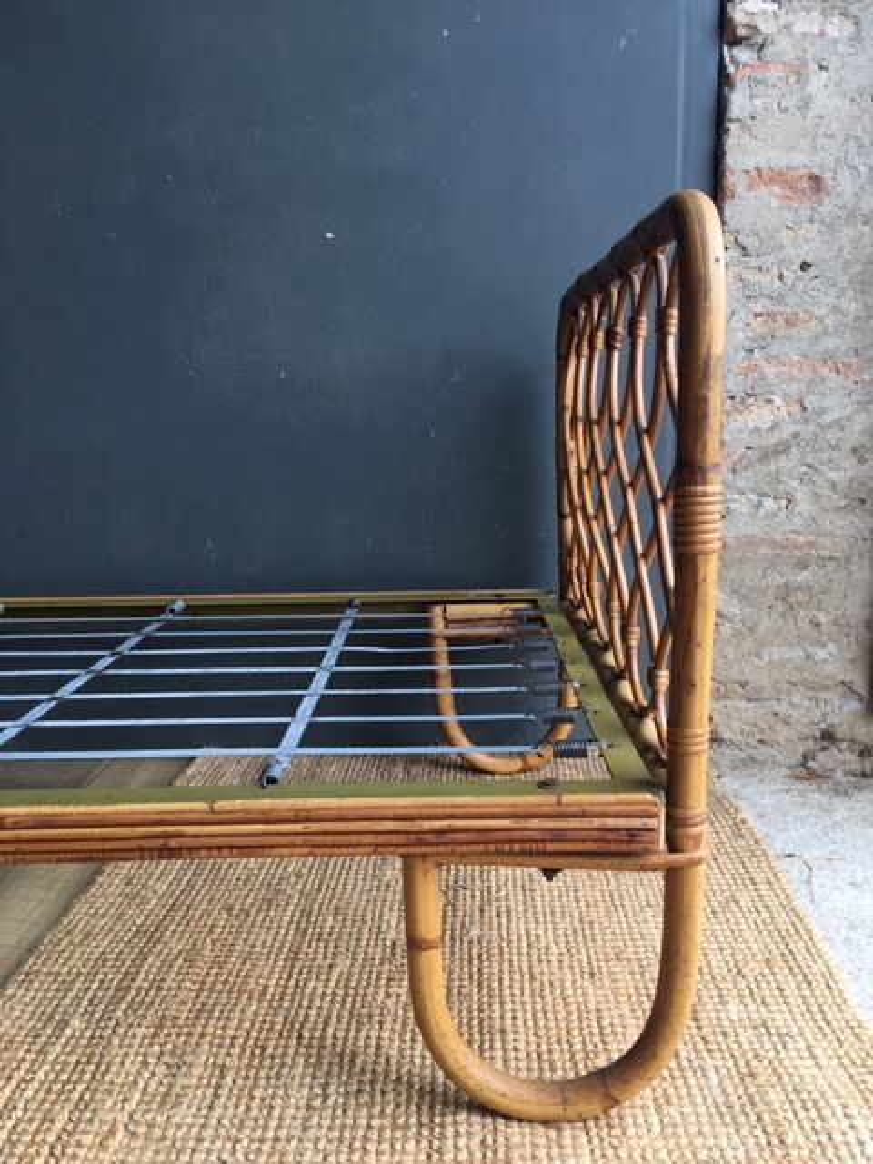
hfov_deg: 48.2
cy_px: 582
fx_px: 975
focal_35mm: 29
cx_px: 436
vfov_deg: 61.7
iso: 25
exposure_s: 1/50
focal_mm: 4.15
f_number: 2.2
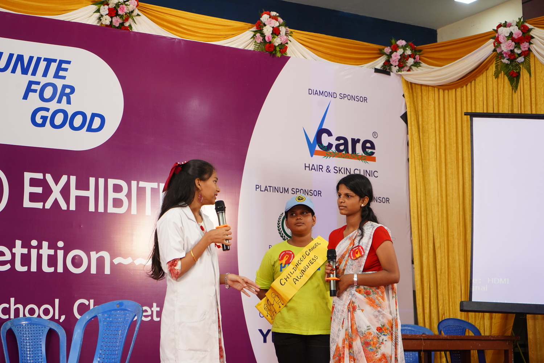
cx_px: 272
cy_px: 182
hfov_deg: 28.8
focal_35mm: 70
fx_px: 1058
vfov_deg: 19.5
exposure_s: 1/160
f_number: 6.3
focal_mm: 70
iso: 1600
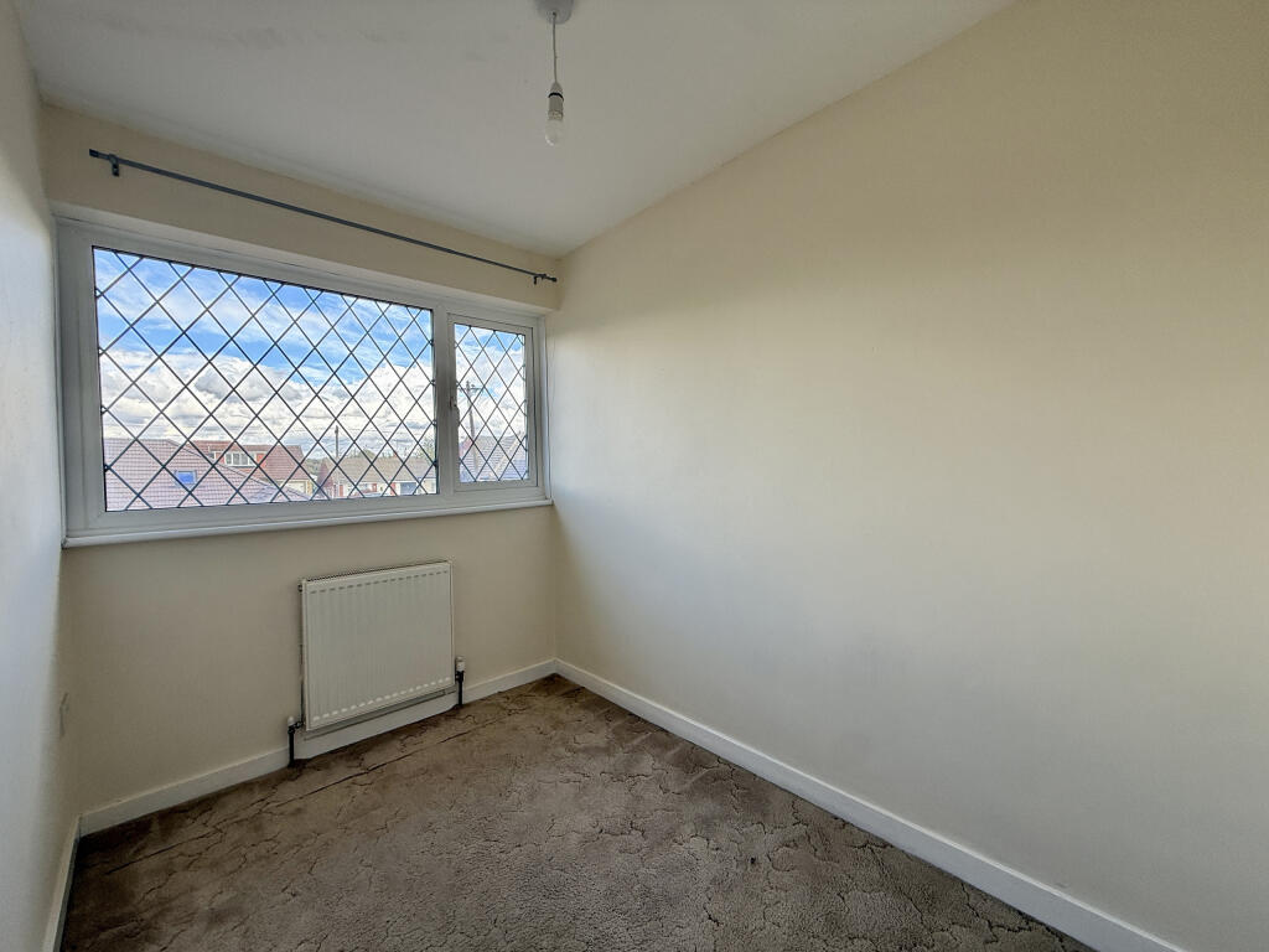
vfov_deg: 85.7
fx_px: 513
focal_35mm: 14
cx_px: 634
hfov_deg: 102.1
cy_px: 476
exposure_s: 1/168
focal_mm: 2.22
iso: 64
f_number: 2.2
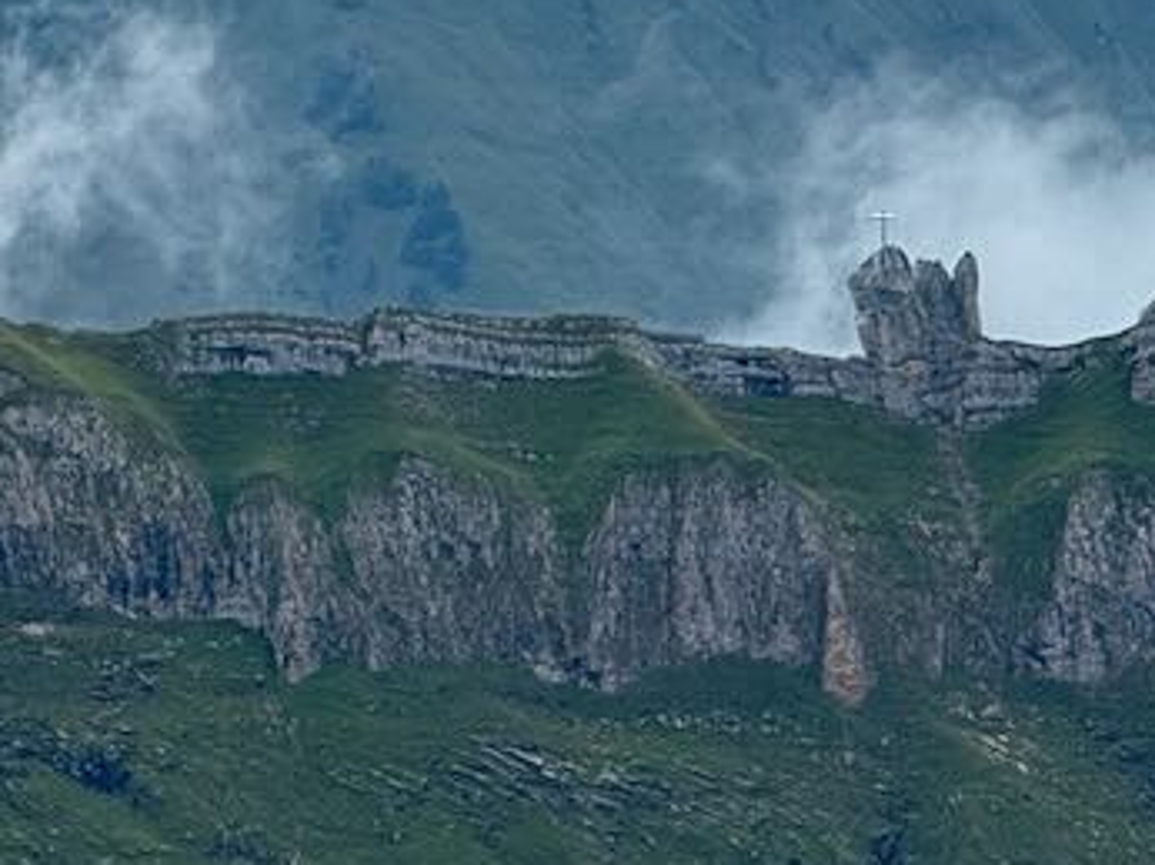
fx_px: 14804
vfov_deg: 3.3
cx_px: 267
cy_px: 397
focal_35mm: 444
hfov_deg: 4.5
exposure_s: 1/533
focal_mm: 15.66
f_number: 2.8
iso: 50
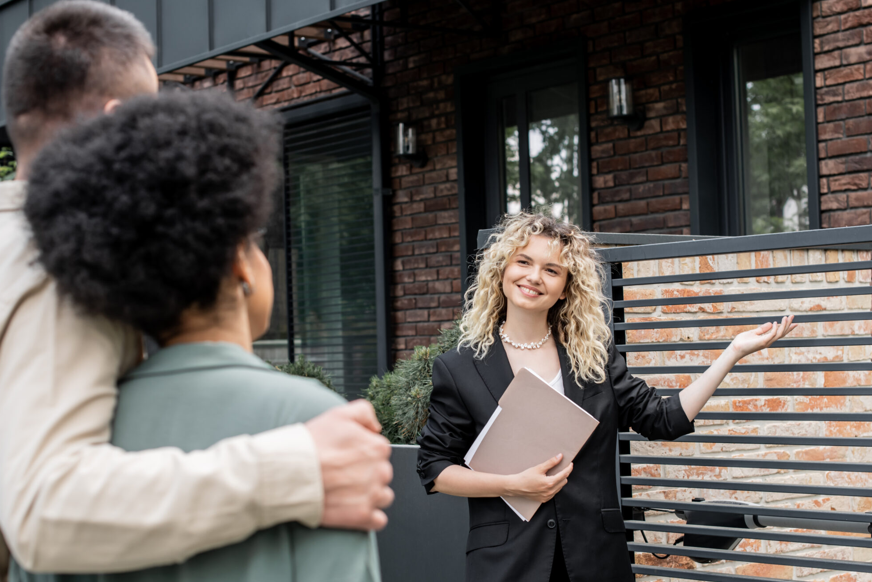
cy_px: 334
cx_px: 426
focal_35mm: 65
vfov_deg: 20.9
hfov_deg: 31.0
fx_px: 1574
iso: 100
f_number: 4
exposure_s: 1/160
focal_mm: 50
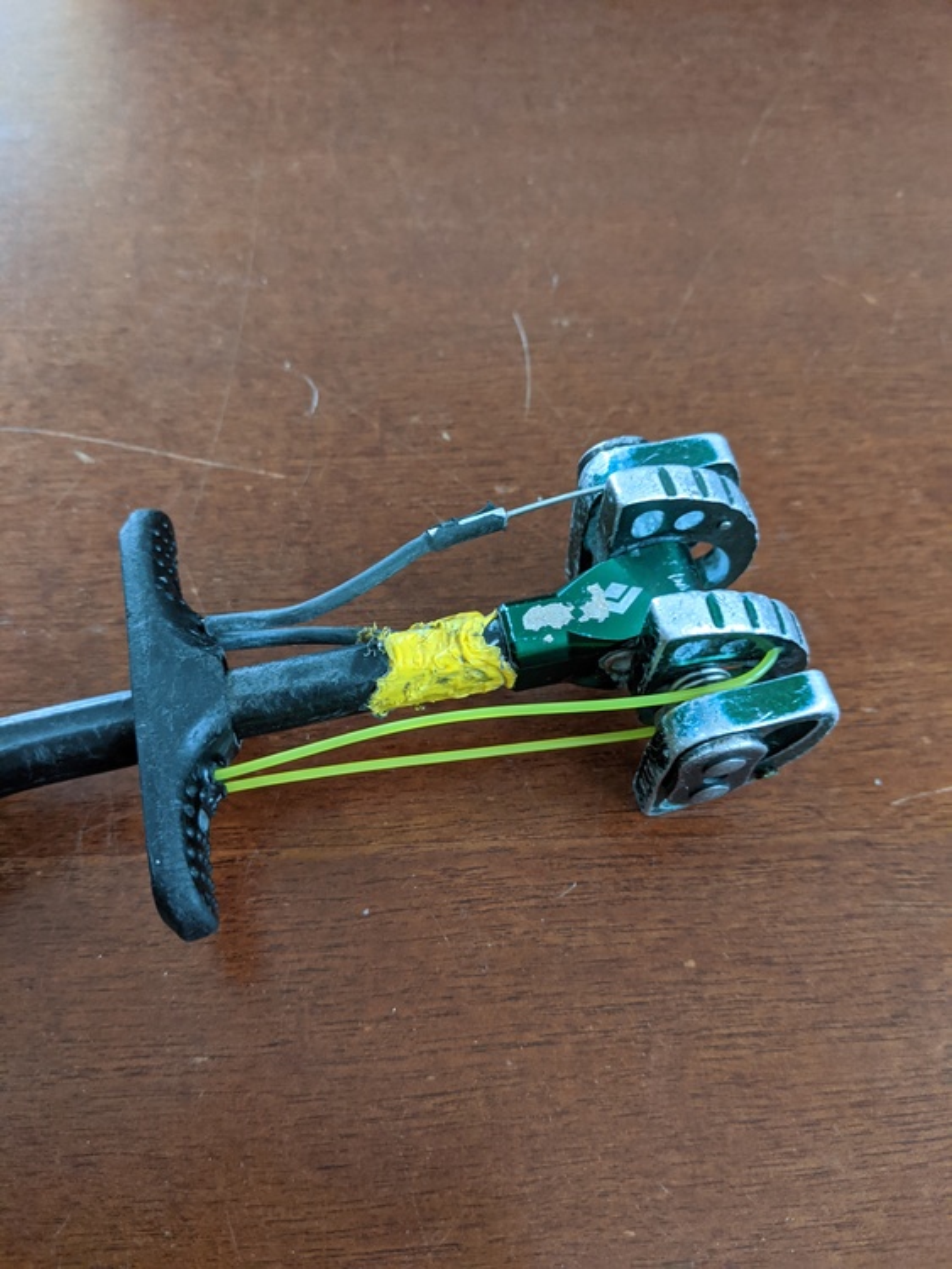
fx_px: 989
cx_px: 476
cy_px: 634
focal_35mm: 27
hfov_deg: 51.4
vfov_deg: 65.3
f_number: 1.8
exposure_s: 1/30
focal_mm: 4.44
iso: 426
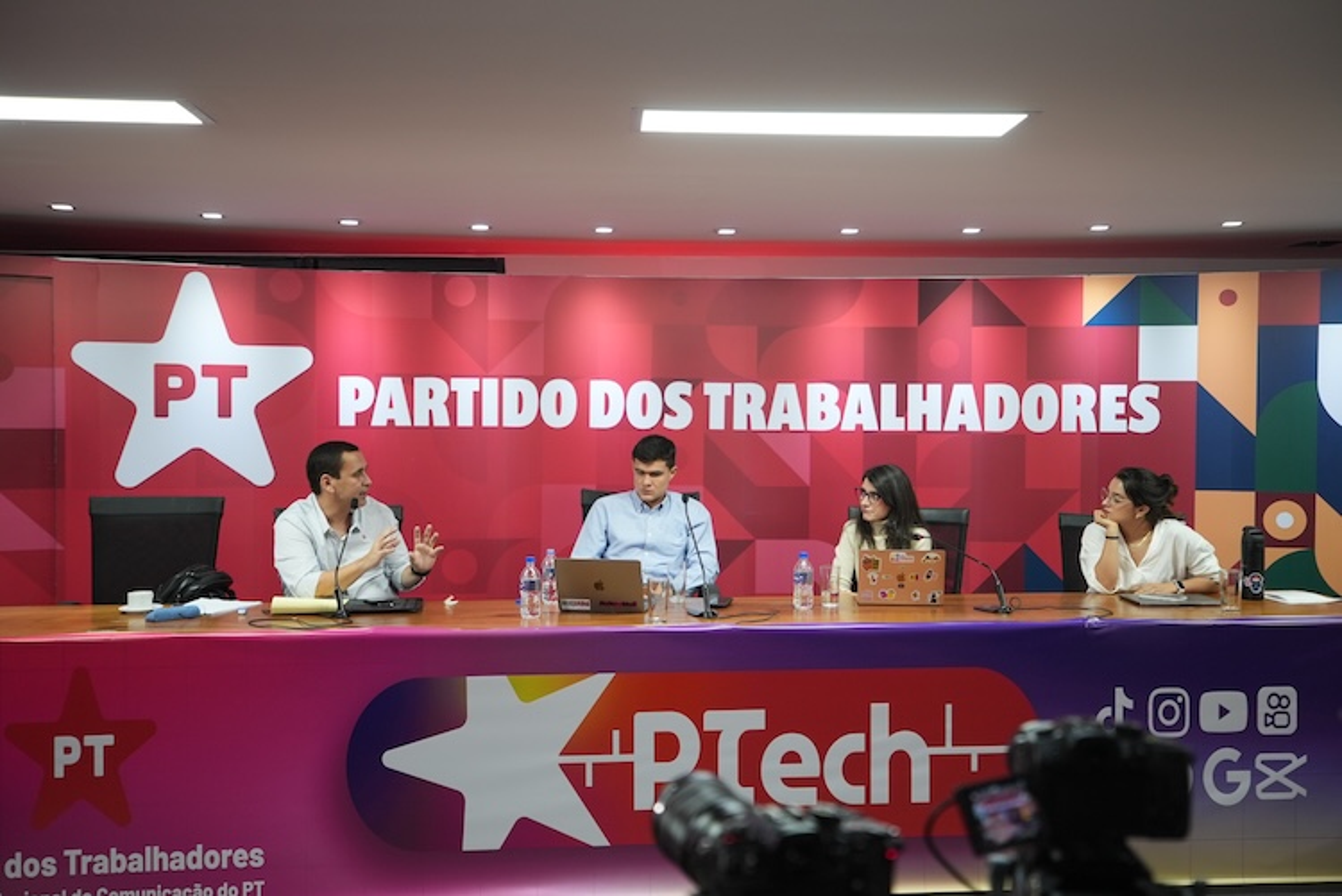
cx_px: 671
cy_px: 448
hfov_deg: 54.4
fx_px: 1305
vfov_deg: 37.9
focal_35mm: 35
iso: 1250
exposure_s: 1/200
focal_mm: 35
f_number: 2.8
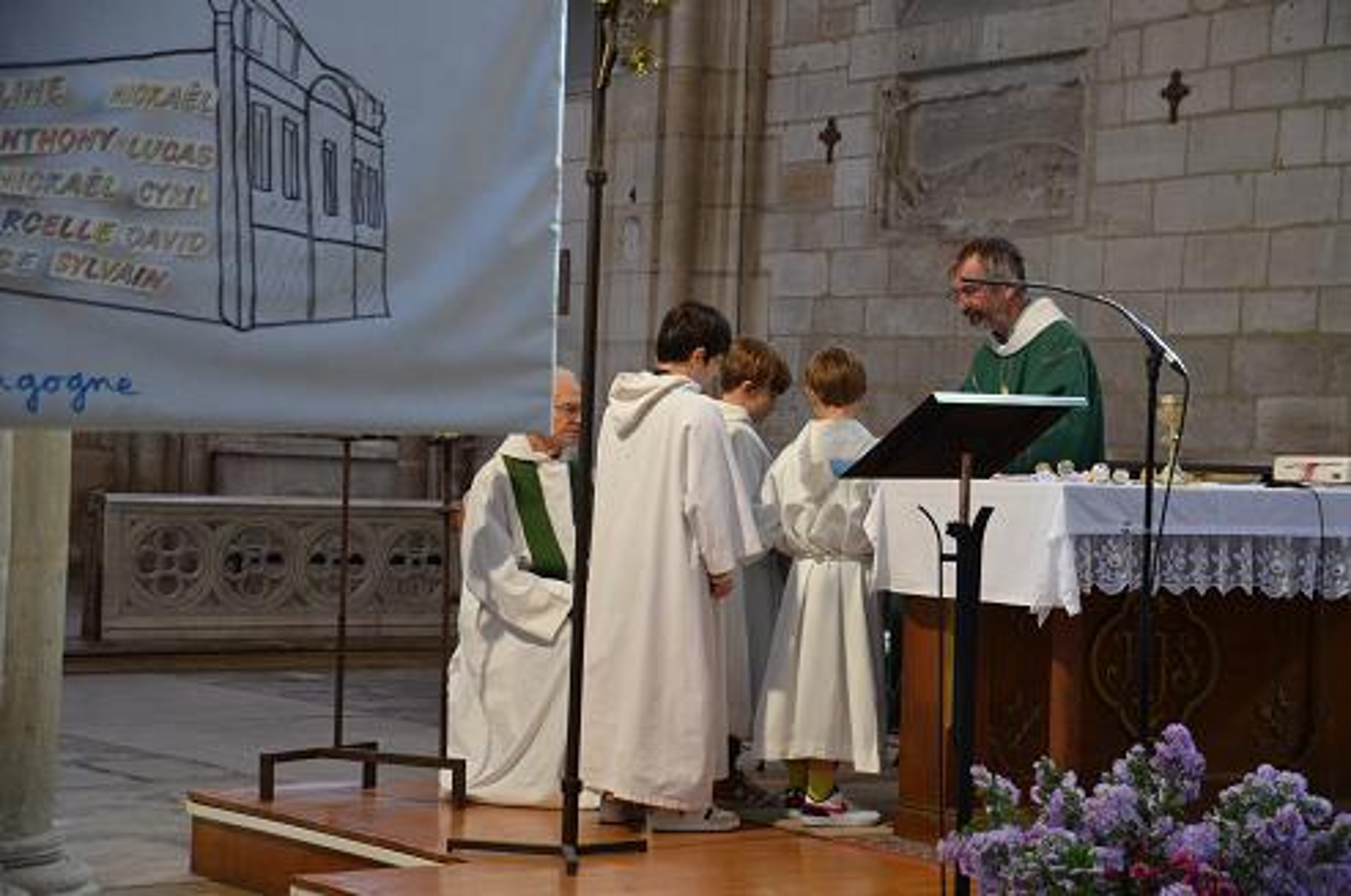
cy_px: 448
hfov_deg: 24.7
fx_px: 3091
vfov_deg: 16.5
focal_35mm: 82
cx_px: 676
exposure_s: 1/60
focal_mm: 55
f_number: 5
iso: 800
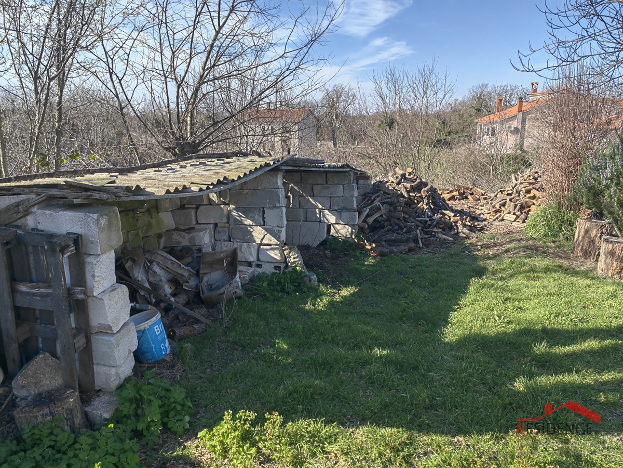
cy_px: 234
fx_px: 486
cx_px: 312
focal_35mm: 27
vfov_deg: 51.4
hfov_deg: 65.3
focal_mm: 5.54
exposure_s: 1/2058
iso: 50
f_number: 1.8
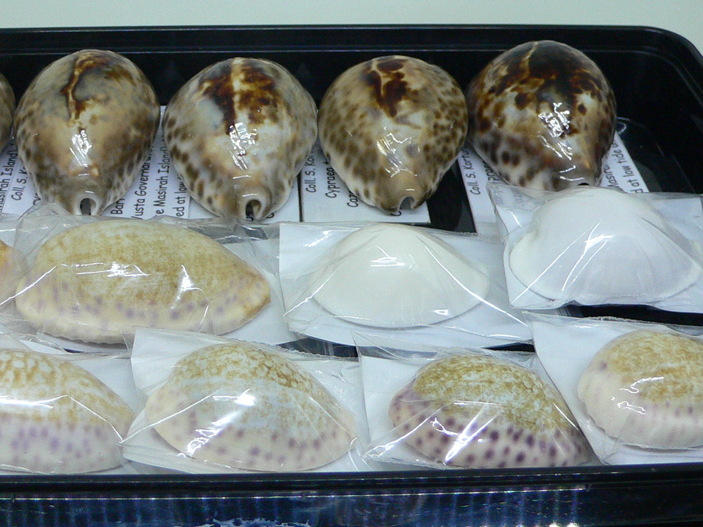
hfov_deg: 38.6
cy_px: 254
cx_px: 248
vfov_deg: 29.7
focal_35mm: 49
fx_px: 995
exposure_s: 1/60
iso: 200
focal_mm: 4.6
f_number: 2.8
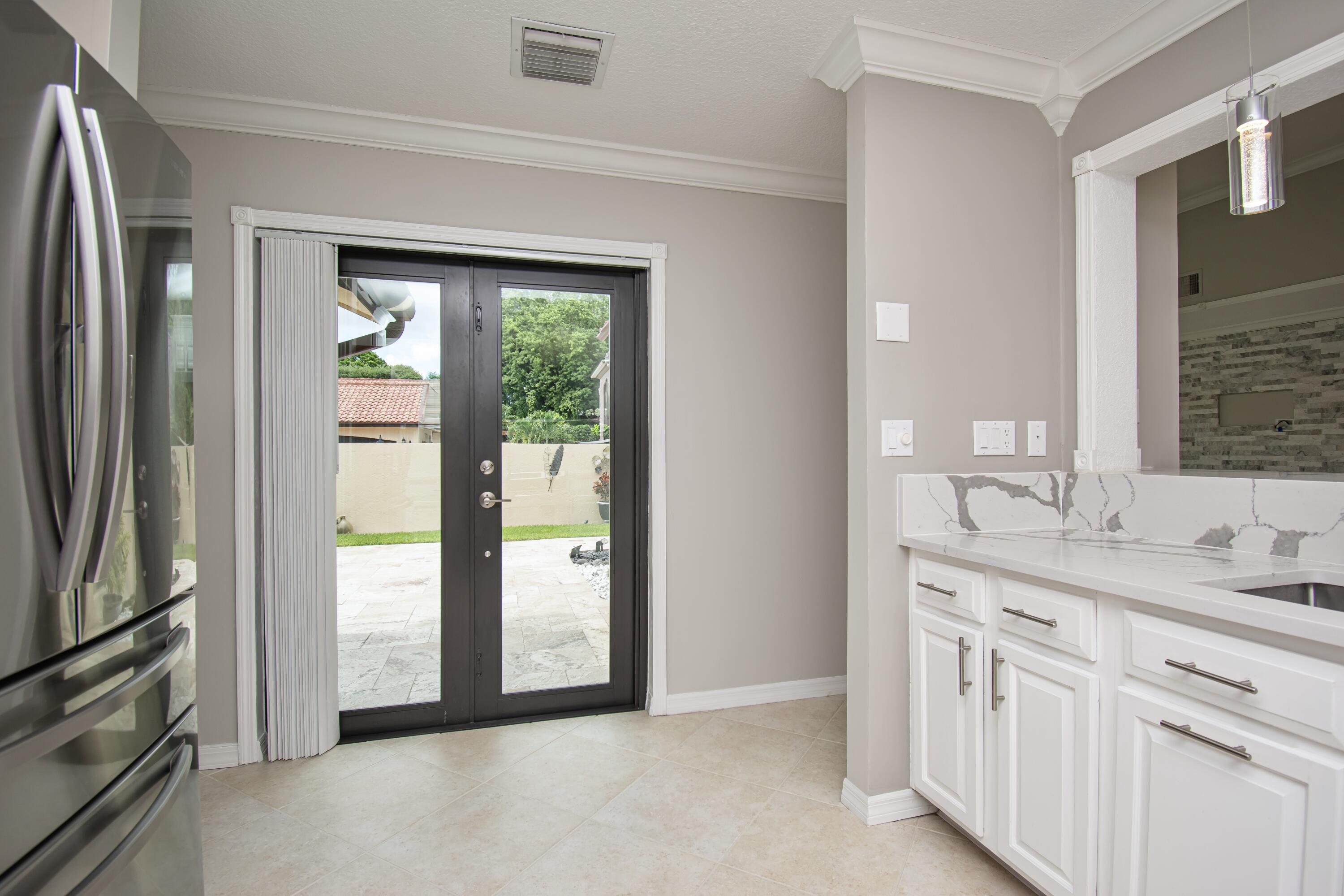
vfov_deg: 72.0
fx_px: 616
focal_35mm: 16
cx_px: 672
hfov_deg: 95.0
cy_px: 448
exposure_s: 1/125
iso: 110
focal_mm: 11
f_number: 5.6
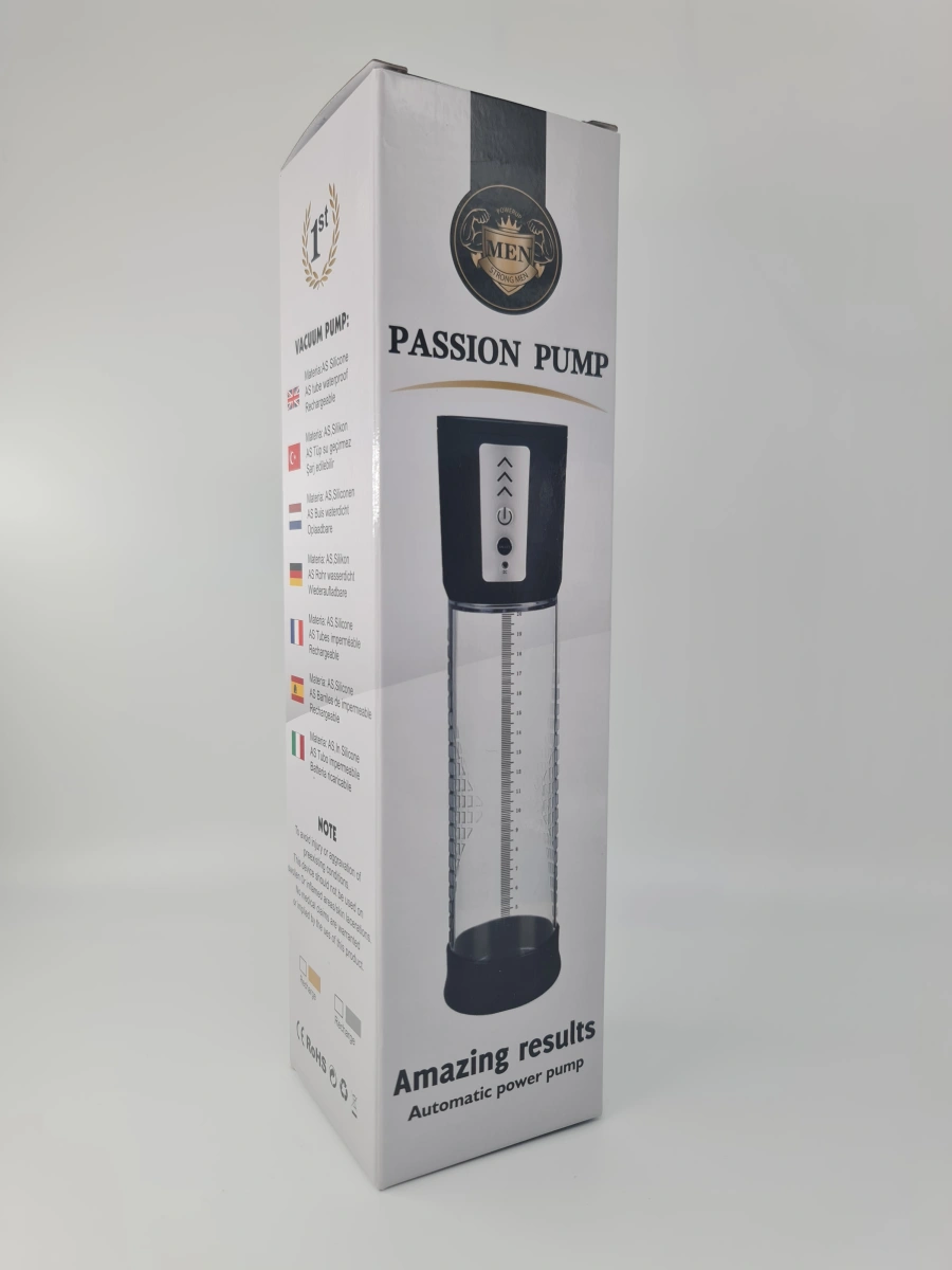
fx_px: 917
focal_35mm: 25
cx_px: 476
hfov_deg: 54.9
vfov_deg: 69.4
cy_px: 635
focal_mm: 7
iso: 50
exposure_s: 1/238
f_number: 1.8
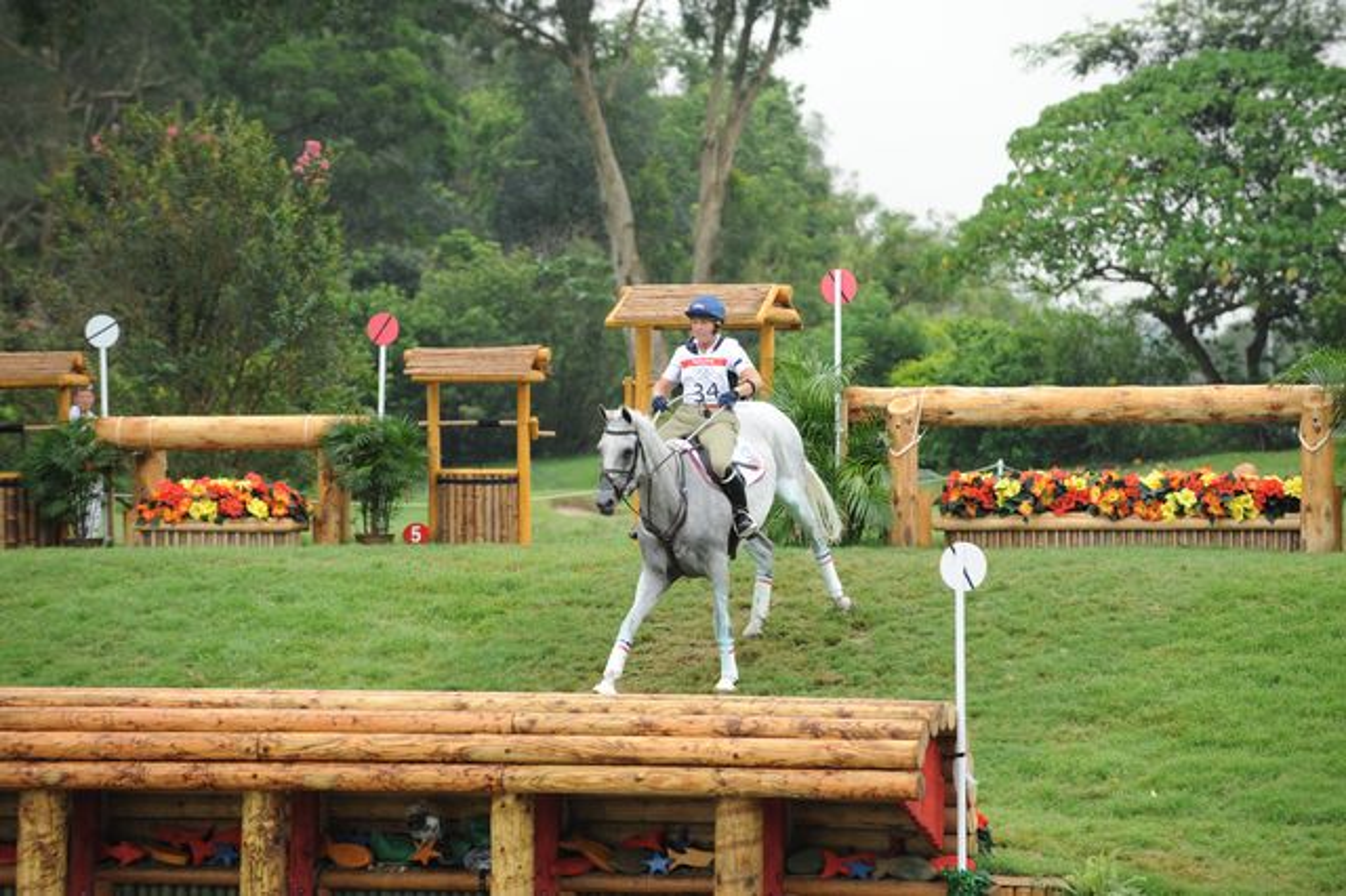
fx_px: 7474
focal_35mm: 200
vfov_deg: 6.9
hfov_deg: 10.3
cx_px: 673
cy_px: 448
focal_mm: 200
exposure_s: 1/500
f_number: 5.6
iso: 500
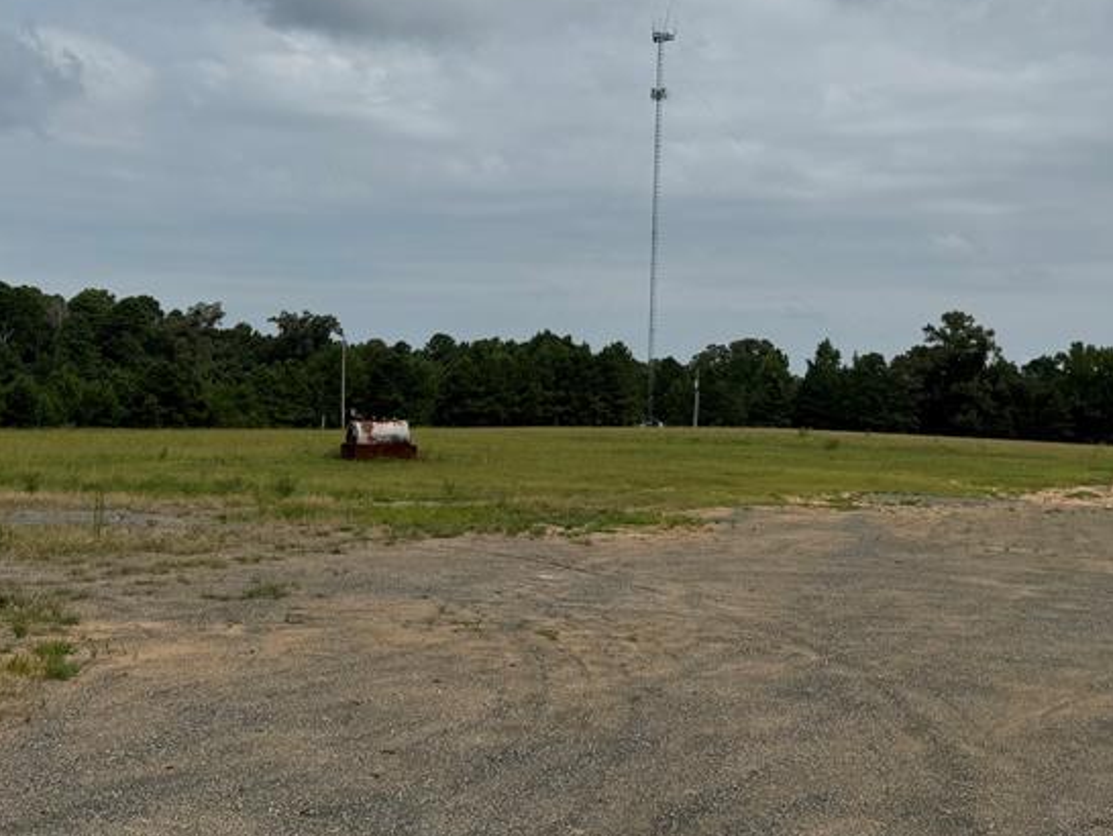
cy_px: 361
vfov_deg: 32.2
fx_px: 1448
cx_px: 601
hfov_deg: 42.0
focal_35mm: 45
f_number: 1.78
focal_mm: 6.76
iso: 80
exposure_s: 1/9009
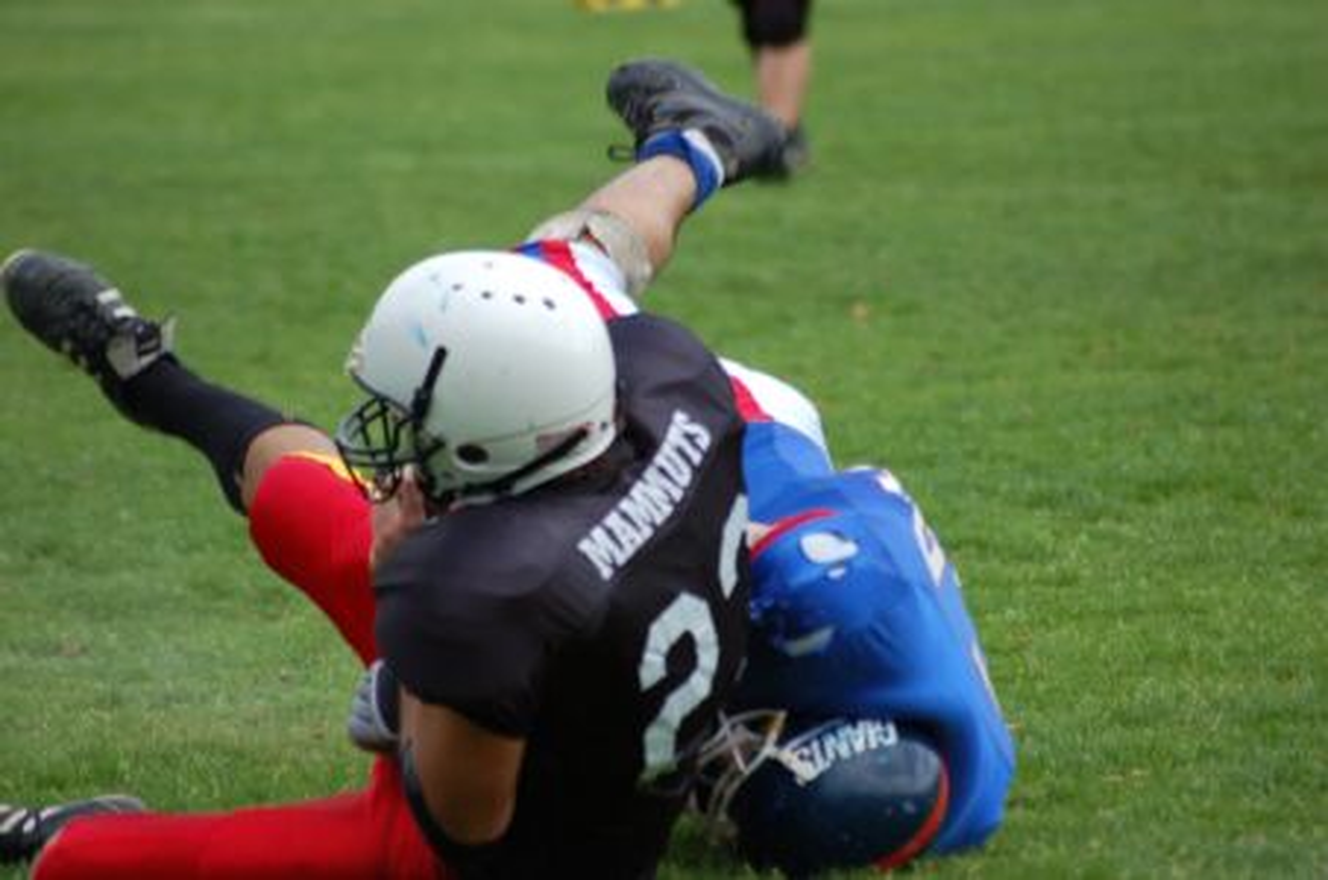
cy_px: 440
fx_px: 12148
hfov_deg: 6.3
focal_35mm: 330
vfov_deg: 4.1
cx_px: 664
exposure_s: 1/1000
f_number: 5.3
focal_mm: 220
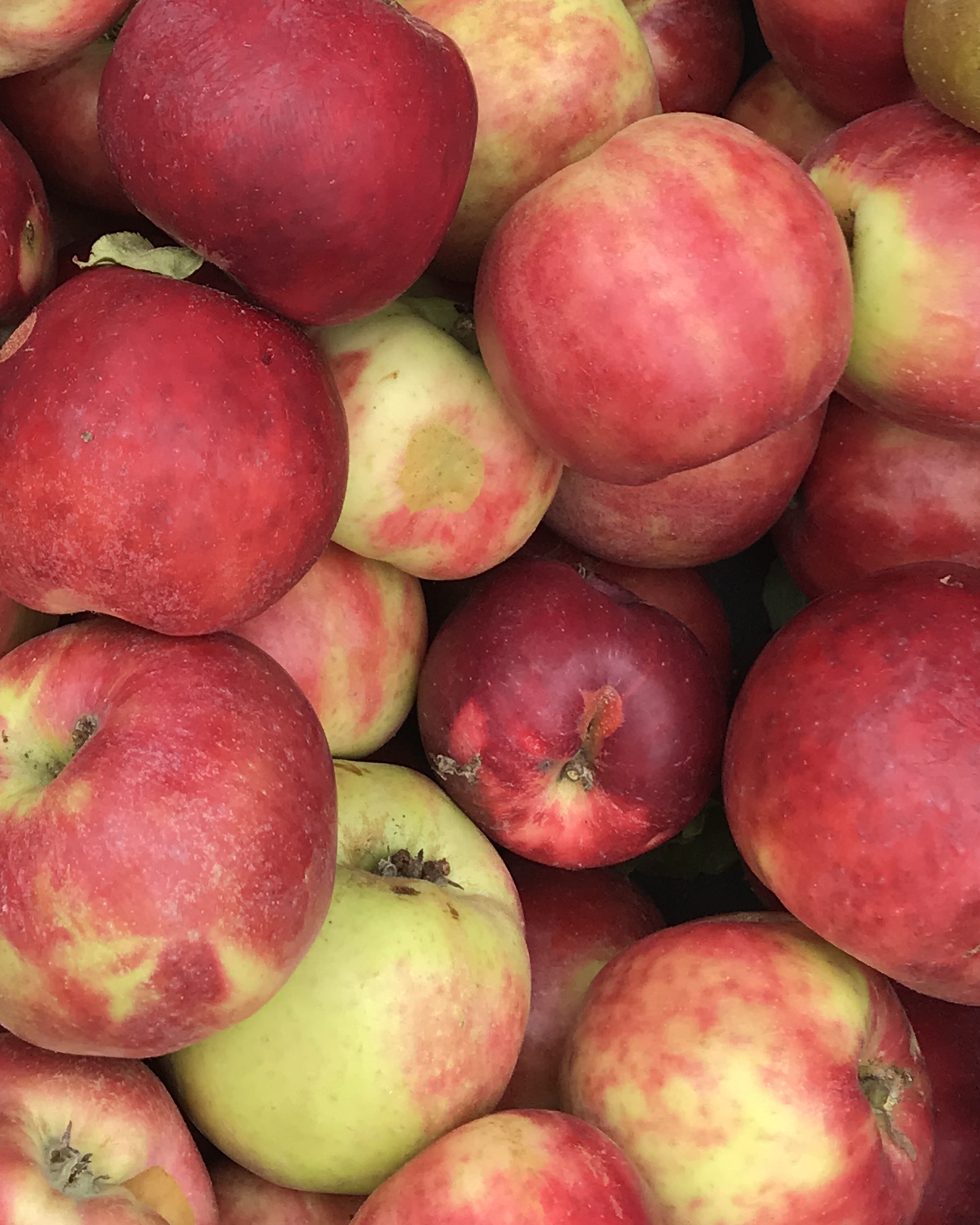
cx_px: 340
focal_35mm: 73
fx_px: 2647
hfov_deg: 20.9
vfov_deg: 25.5
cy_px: 203
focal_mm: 3.99
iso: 20
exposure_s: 1/471
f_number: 1.8
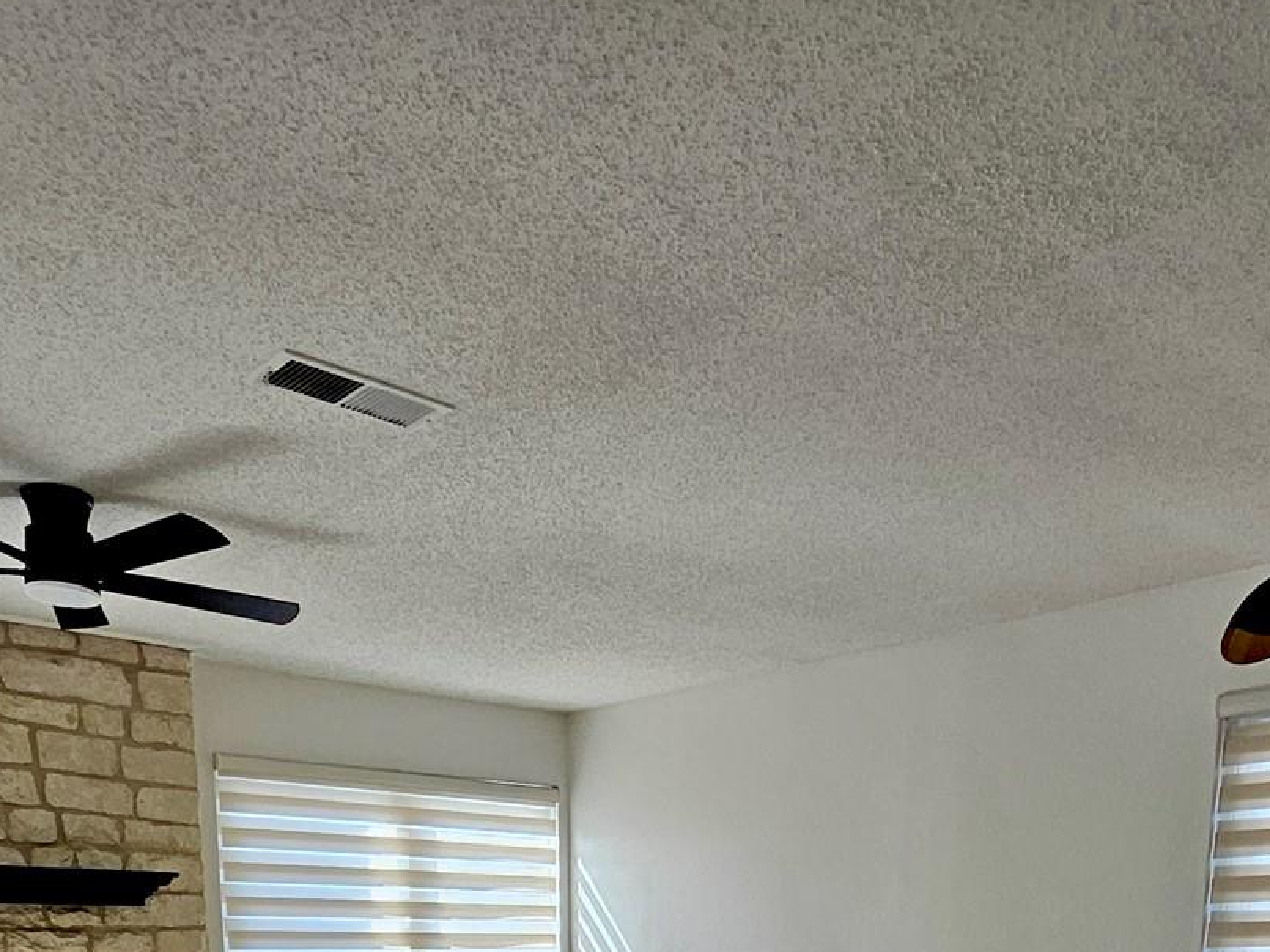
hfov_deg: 55.3
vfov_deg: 33.4
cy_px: 1190
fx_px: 1211
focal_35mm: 33
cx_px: 699
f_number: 2.2
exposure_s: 1/207
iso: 100
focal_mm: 1.74
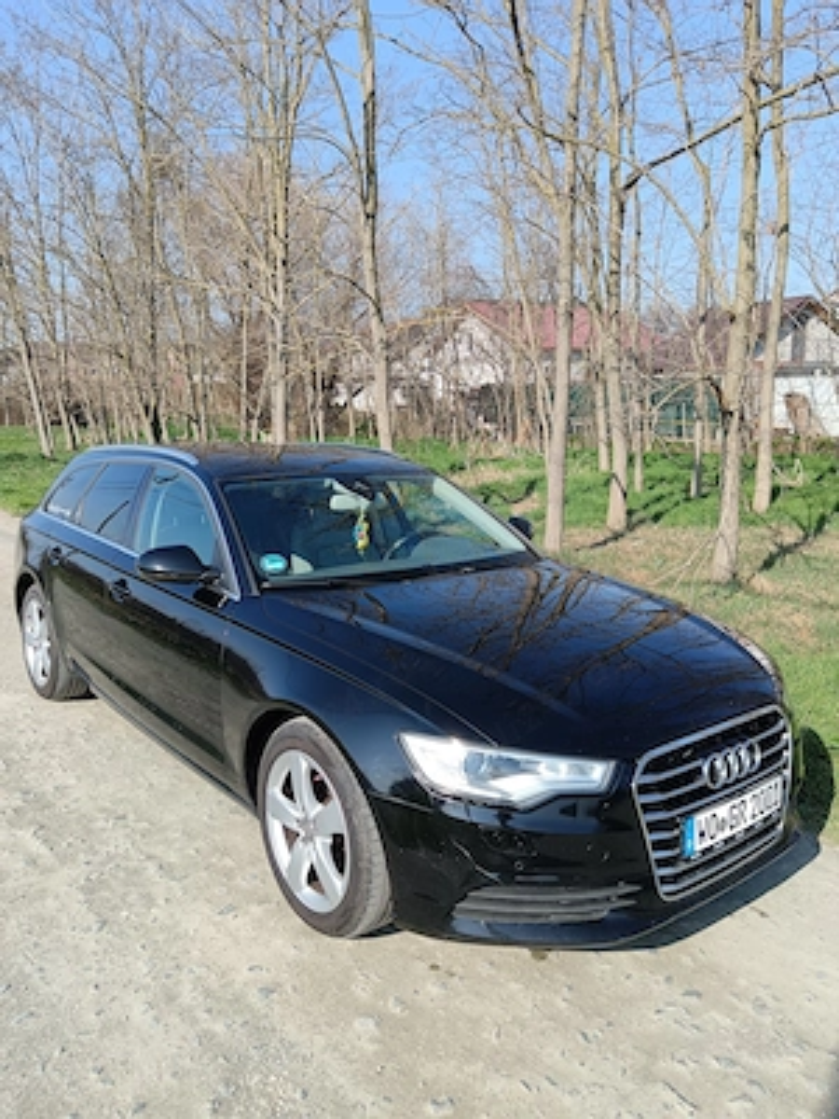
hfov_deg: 51.4
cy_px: 560
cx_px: 420
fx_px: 873
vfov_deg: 65.3
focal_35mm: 27
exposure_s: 1/496
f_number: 1.9
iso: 100
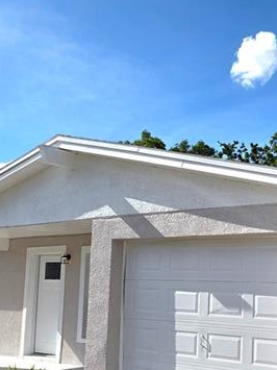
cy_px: 239
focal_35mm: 44
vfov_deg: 42.5
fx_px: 470
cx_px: 233
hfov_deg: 31.7
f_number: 1.9
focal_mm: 2.2
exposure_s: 1/3333
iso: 40
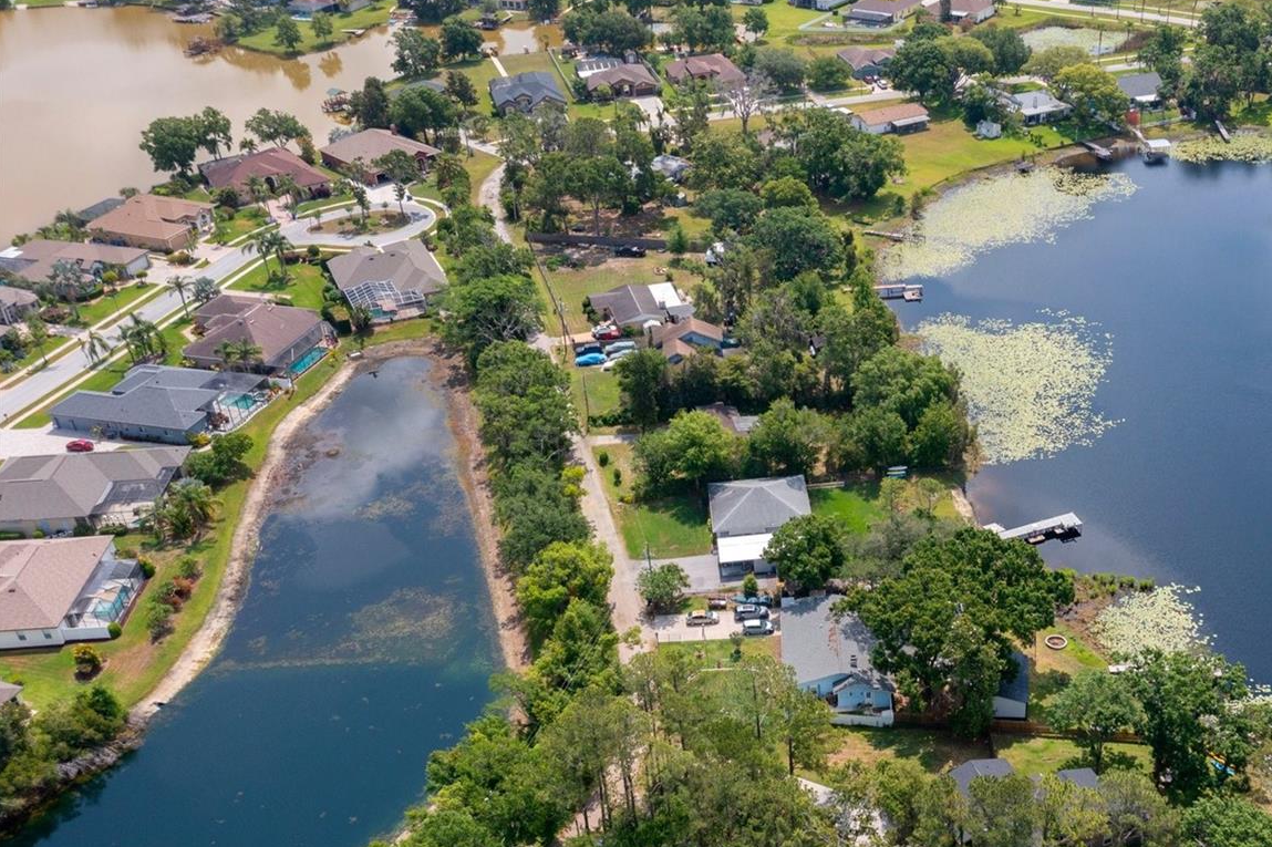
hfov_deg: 48.4
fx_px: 1377
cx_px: 882
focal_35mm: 39
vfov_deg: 33.9
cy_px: 555
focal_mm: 10.26
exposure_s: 1/500
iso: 100
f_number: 5.6
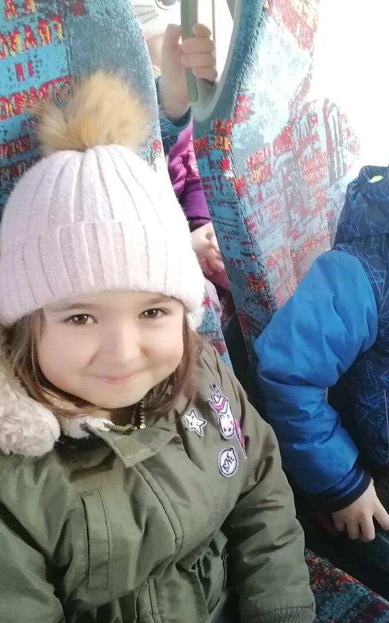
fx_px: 712
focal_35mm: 42
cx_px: 307
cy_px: 322
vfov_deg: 47.2
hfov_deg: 29.9
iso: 400
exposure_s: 1/100
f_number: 1.8
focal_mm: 4.75
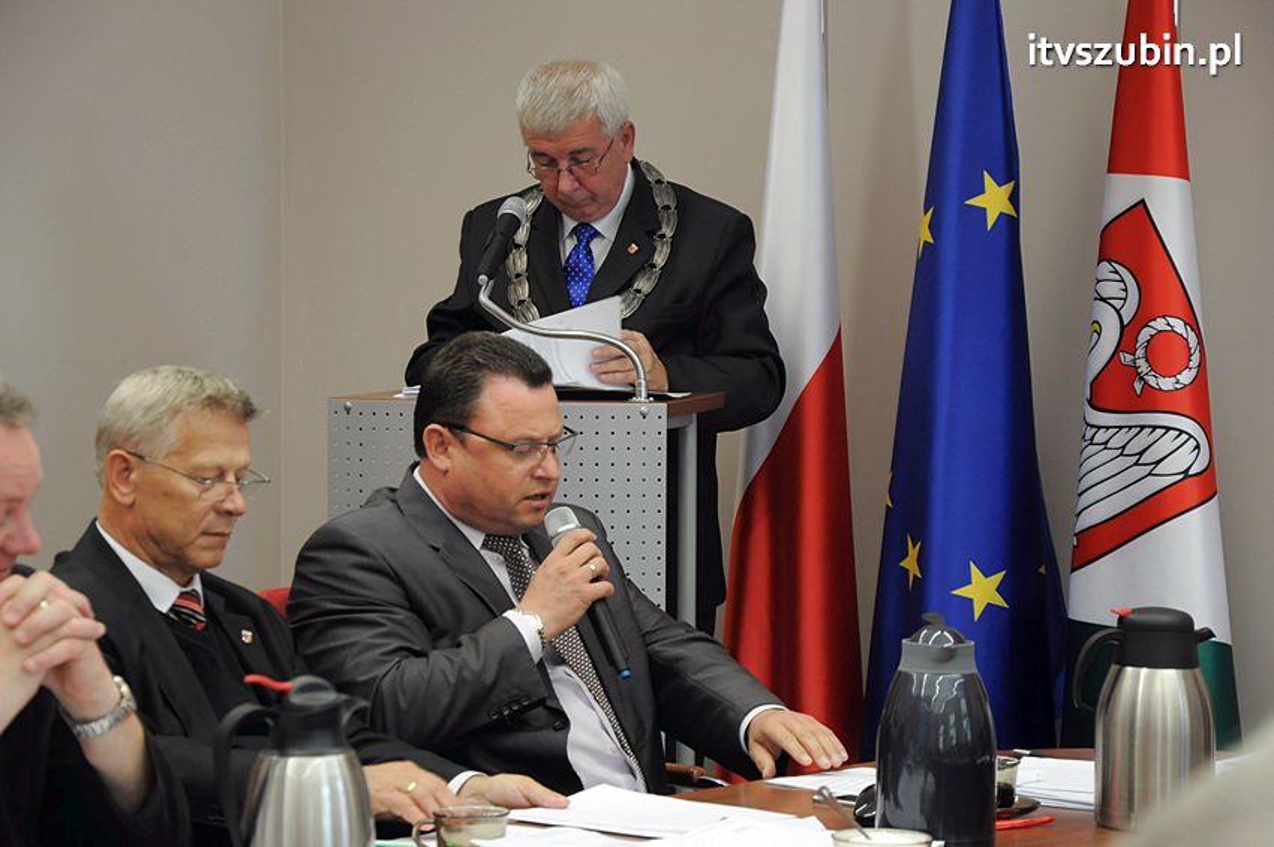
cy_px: 424
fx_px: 3977
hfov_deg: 18.2
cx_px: 637
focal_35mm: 112
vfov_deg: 12.2
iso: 1000
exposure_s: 1/80
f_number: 5.3
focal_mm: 75
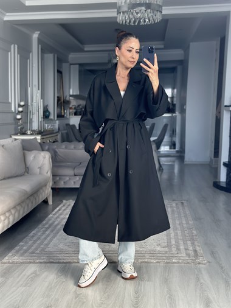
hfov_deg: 30.3
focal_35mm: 48
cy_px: 154
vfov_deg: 39.6
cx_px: 116
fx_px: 427
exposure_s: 1/172
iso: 125
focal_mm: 6.86
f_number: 1.78
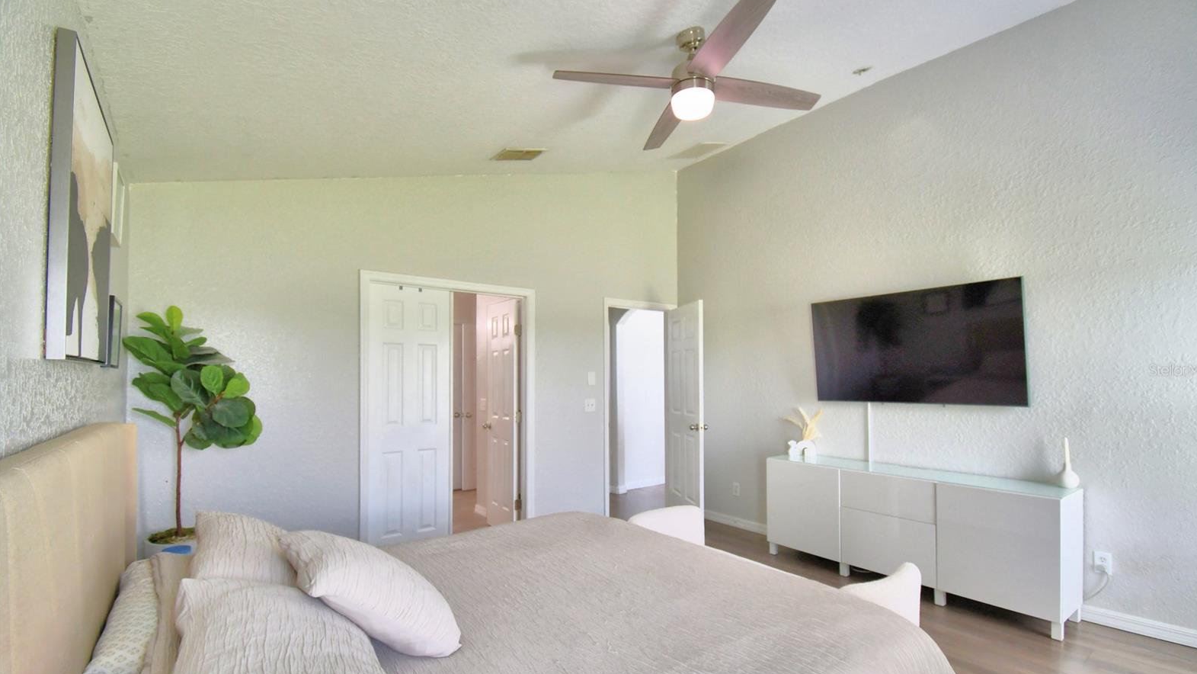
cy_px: 370
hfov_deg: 99.4
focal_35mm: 16
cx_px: 607
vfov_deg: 66.9
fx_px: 508
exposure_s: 1/100
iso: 400
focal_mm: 10
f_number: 4.5
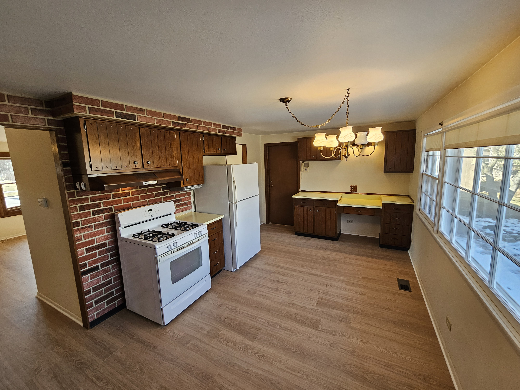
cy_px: 195
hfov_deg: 106.2
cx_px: 260
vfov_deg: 89.9
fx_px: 195
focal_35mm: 13
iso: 80
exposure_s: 1/60
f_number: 2.2
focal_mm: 2.2
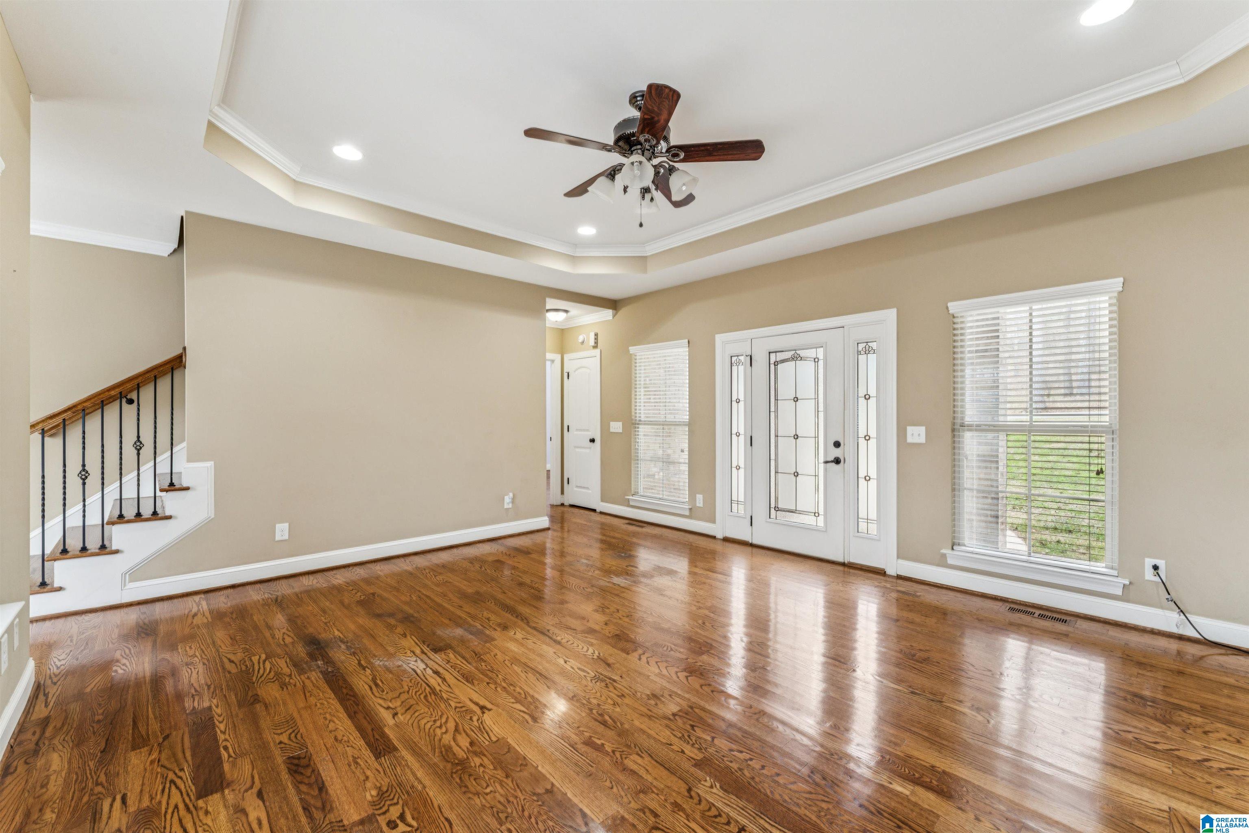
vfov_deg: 78.8
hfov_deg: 101.9
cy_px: 416
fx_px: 506
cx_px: 624
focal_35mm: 15
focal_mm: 14.6
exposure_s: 1/6
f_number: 13
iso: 400
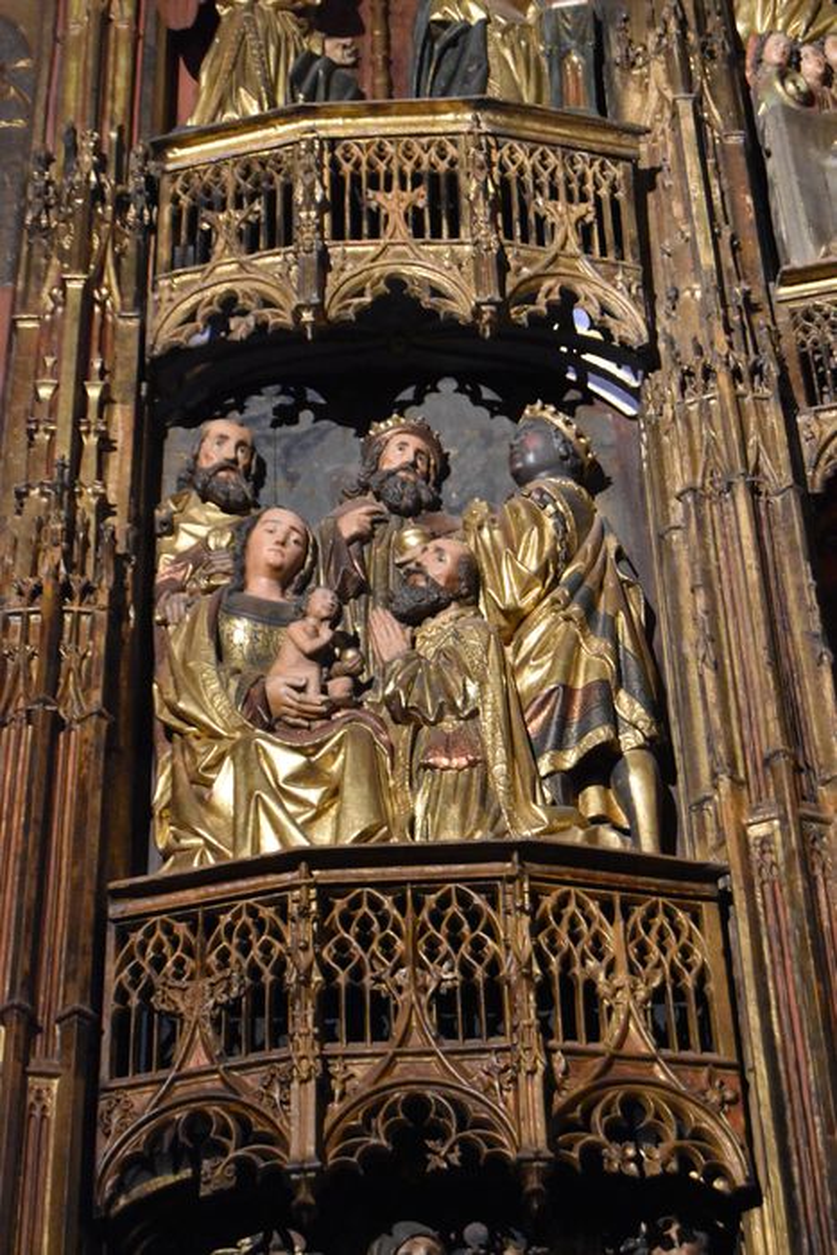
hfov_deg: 16.6
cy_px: 628
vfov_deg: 24.6
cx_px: 418
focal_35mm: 82
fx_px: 2876
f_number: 5.6
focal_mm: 55
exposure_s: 1/60
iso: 7200
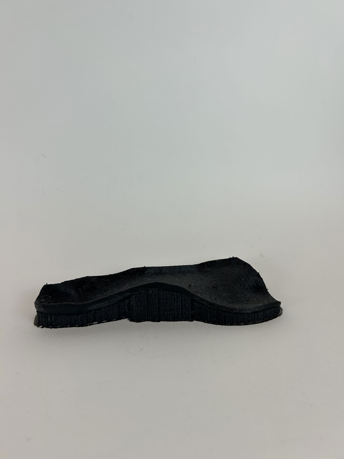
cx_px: 172
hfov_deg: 53.1
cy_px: 230
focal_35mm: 26
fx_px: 345
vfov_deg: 67.3
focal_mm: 5.7
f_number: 1.5
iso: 50
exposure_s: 1/326
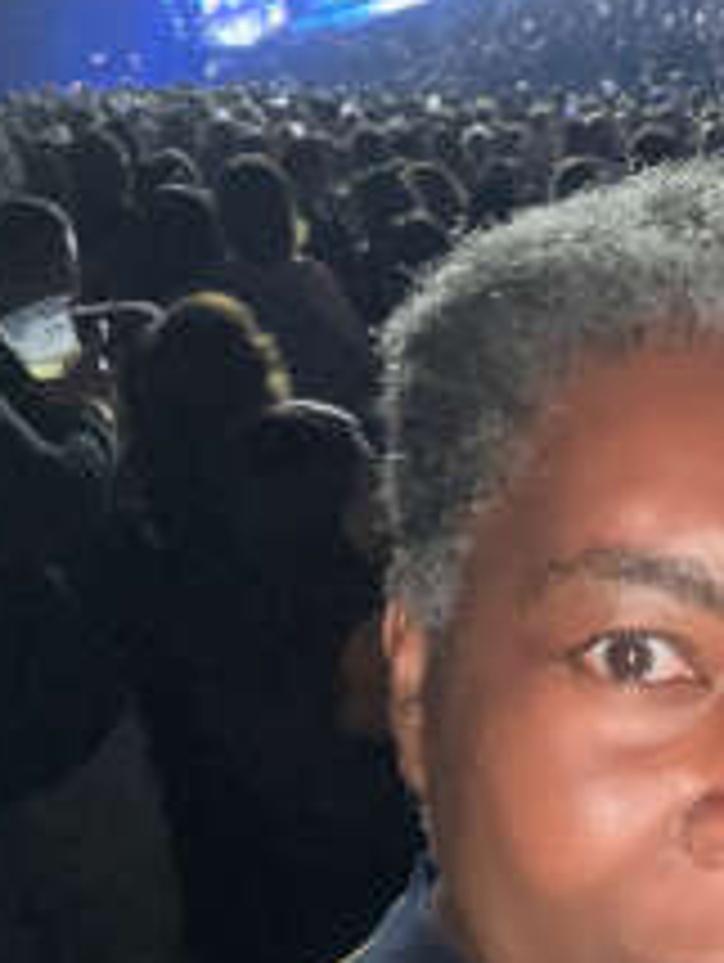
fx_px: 1559
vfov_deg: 34.2
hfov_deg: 25.4
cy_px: 369
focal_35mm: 56
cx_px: 648
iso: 1000
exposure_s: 1/22
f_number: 2.2
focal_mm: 2.71
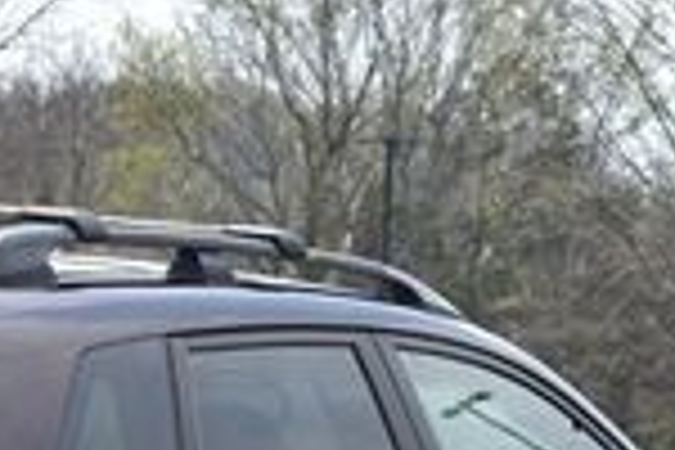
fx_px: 5531
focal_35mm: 295
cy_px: 659
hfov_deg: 7.0
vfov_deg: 4.6
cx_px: 22
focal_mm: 46
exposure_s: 1/250
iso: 100
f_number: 8
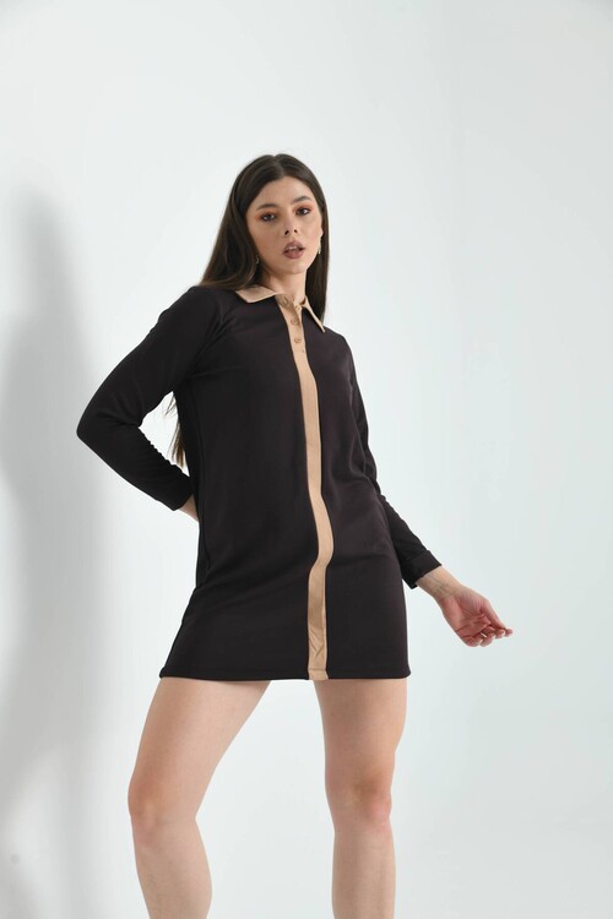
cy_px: 460
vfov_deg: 41.1
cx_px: 306
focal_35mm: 48
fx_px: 1226
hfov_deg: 28.1
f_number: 6.3
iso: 100
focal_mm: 48
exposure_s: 1/125
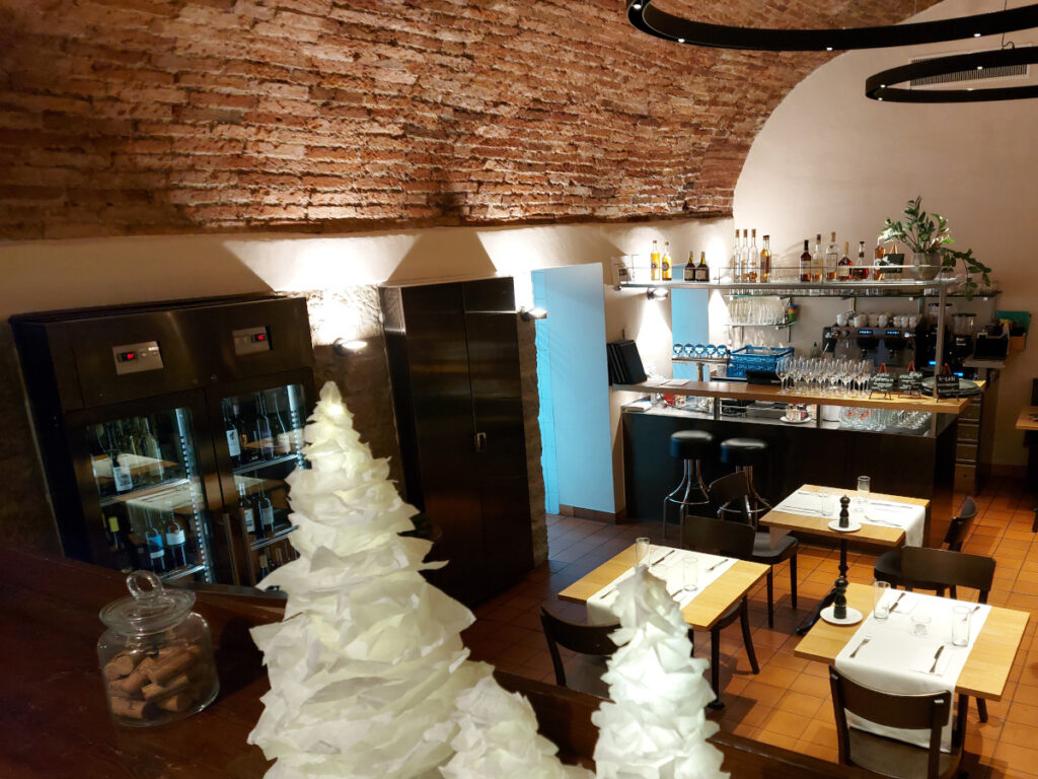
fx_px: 720
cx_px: 519
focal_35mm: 24
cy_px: 390
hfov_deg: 71.6
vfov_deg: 56.8
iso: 160
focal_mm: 5.23
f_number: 1.8
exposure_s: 1/33
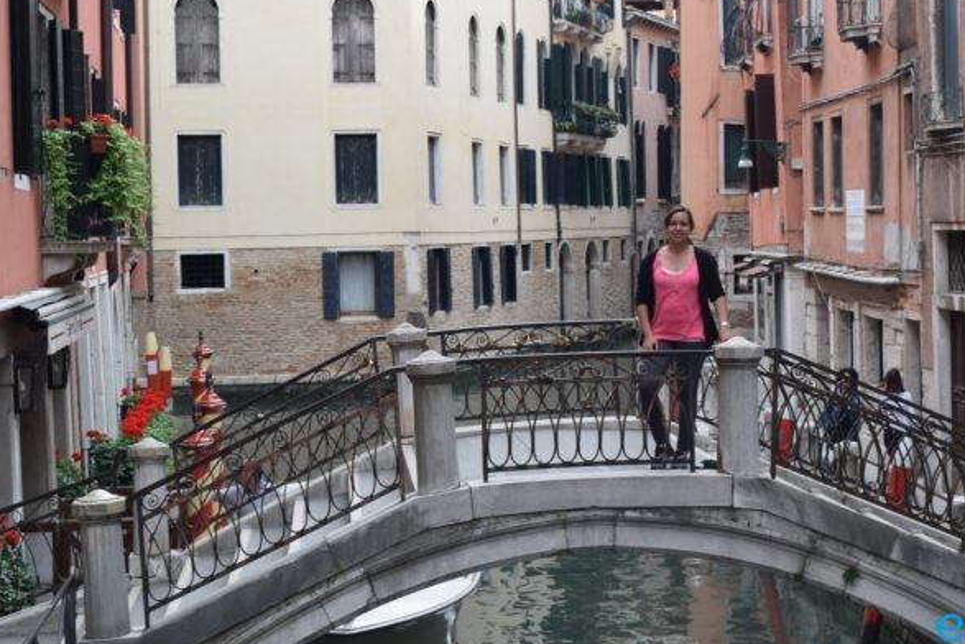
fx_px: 1841
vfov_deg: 19.8
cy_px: 269
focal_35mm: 69
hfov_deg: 29.4
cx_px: 523
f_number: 6.3
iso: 400
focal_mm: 35
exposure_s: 1/160
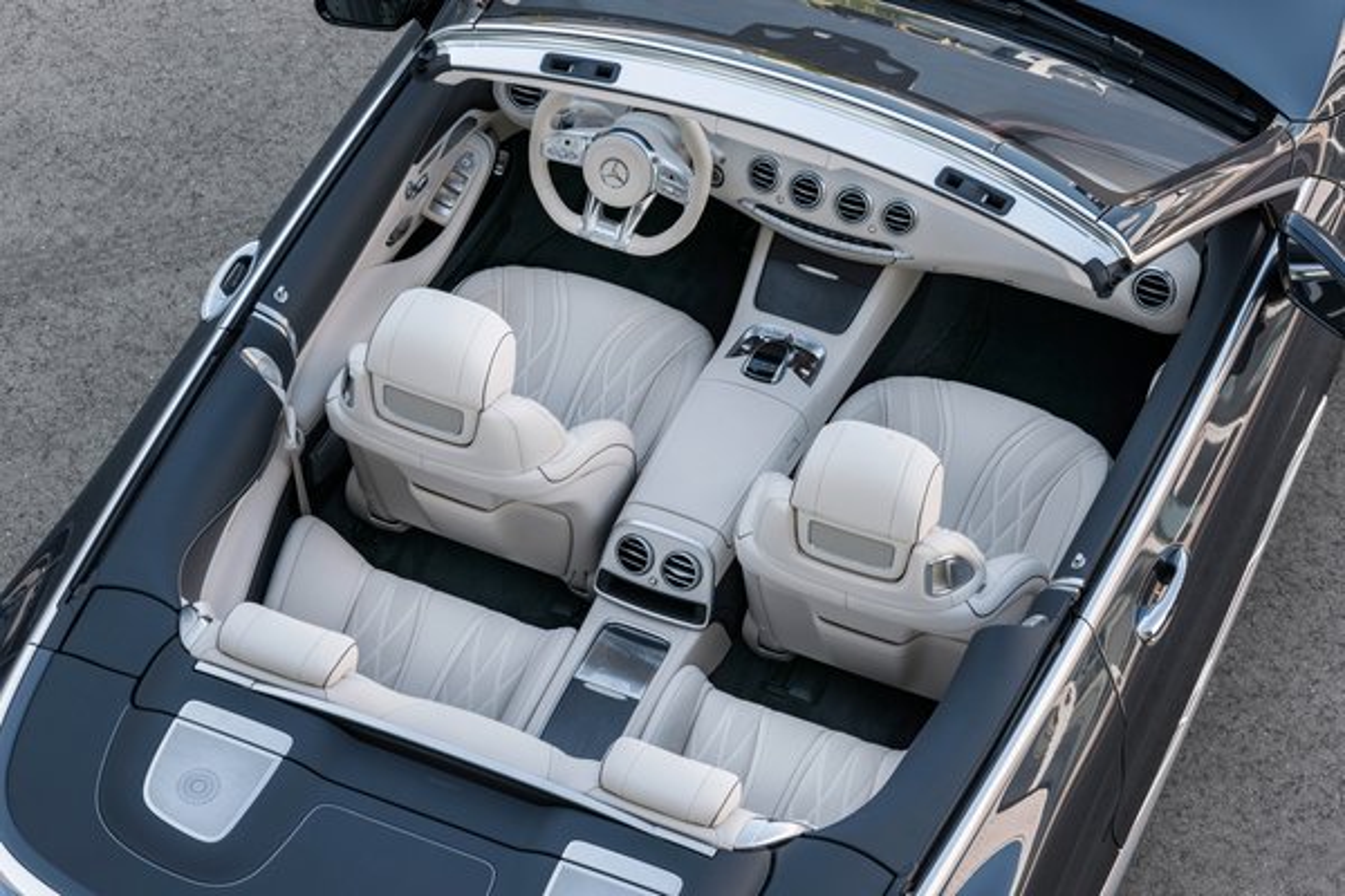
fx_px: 3736
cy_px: 448
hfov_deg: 20.4
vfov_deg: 13.7
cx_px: 672
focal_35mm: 100
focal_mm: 100
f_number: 11
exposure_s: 1/20
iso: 100
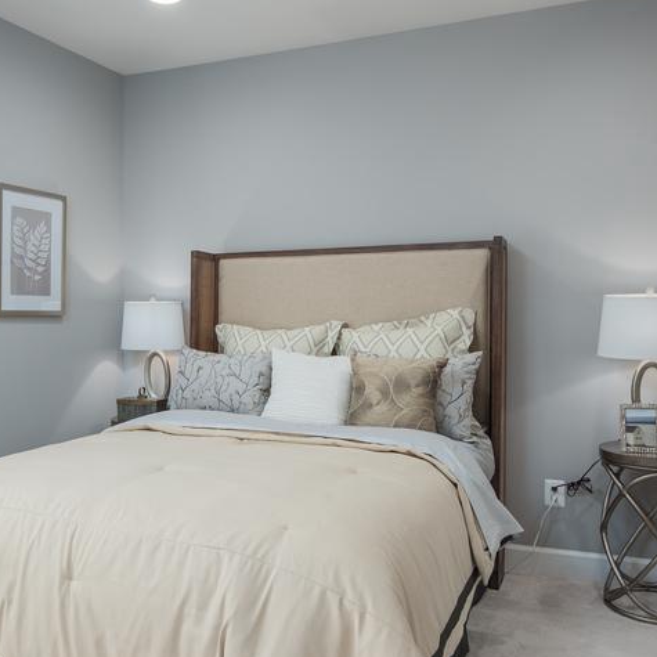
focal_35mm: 34
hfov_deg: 48.1
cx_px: 255
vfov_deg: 47.8
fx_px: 730
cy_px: 428
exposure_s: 1/250
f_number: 9
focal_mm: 19
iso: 320
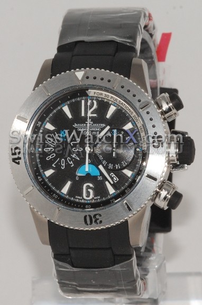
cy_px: 152
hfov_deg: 8.7
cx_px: 101
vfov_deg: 13.1
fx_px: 1330
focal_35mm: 158
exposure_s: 1/500
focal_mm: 105
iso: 800
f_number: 20
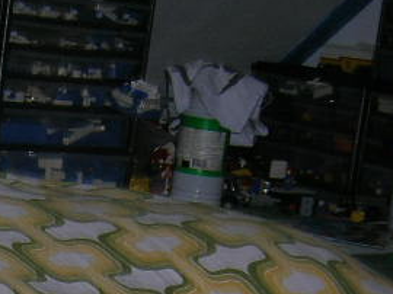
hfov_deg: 15.1
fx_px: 1463
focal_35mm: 129
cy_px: 482
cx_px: 33
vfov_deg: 10.9
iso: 50
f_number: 2.9
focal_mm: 5.7
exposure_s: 1/60.1
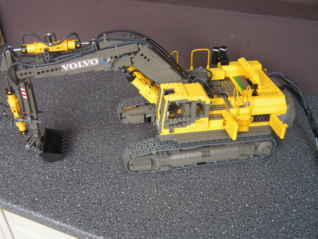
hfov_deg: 49.0
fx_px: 349
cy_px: 120
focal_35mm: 38
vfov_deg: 37.7
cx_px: 159
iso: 200
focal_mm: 6.3
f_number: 2.8
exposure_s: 1/25
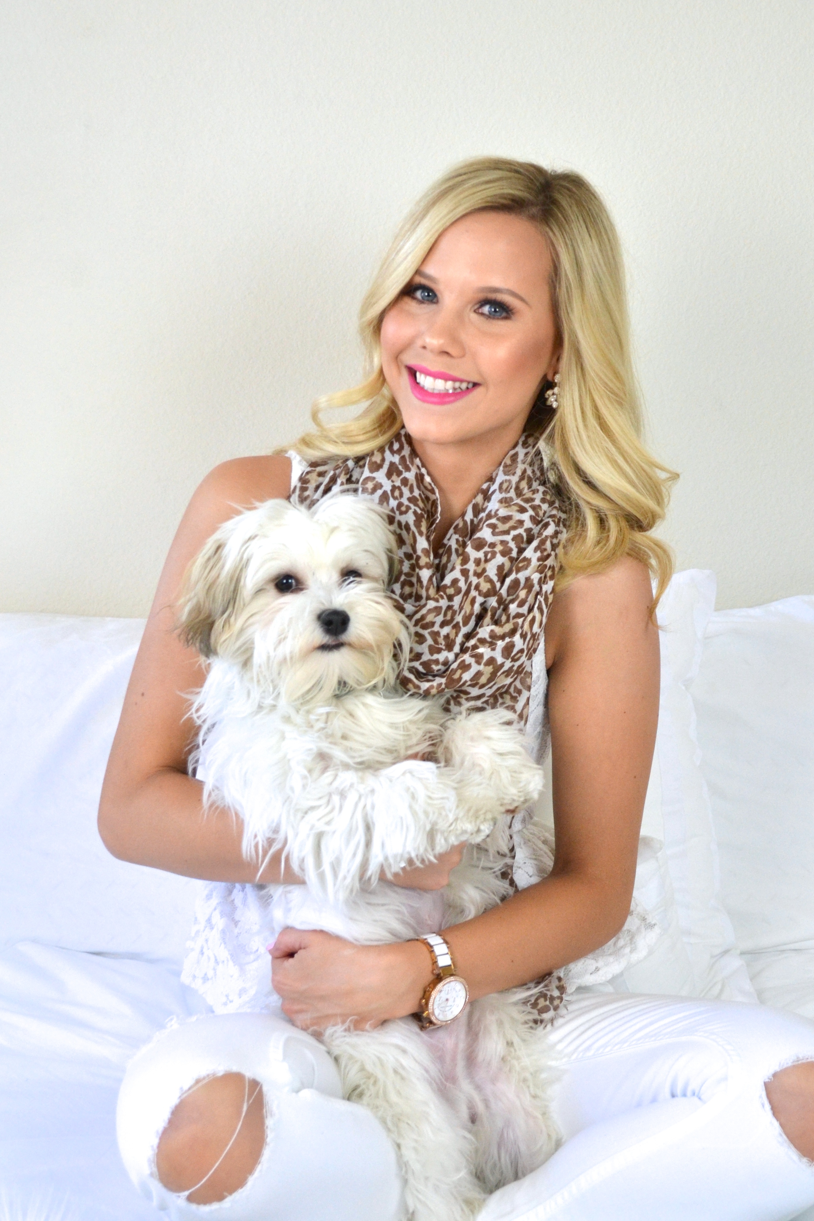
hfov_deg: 21.2
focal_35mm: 64
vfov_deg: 31.4
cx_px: 447
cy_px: 617
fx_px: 2170
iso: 800
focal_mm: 34
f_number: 5.6
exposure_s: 1/200
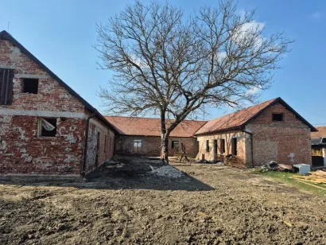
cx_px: 163
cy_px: 122
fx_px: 217
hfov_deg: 73.9
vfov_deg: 58.9
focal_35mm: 23
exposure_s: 1/1448
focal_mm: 5.4
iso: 25
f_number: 1.8
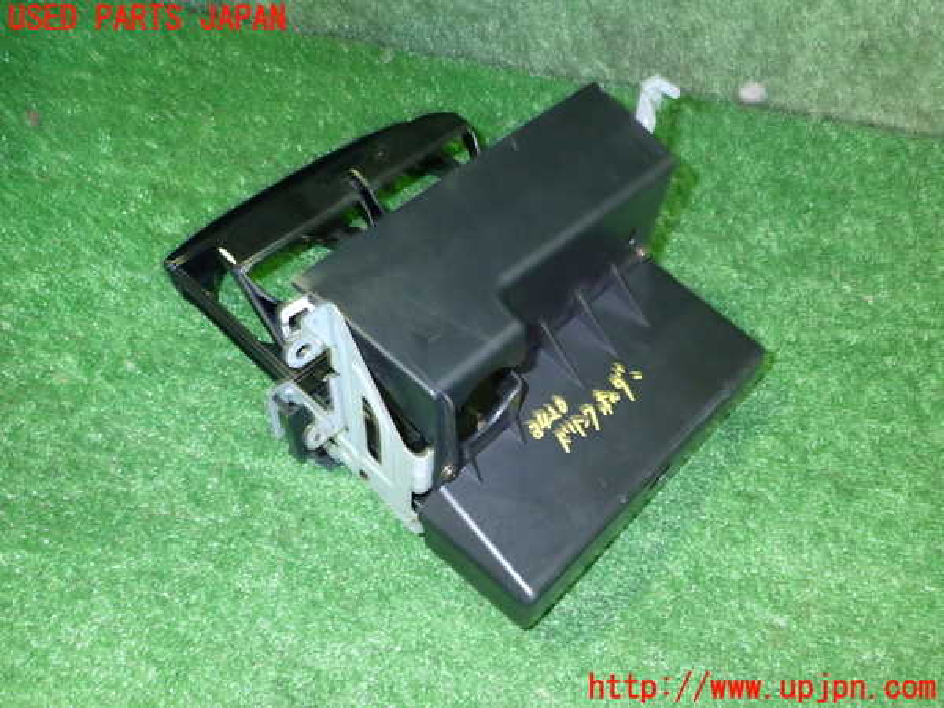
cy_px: 354
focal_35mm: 30
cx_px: 472
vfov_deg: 46.8
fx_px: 818
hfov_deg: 60.0
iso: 800
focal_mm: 5.4
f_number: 6.3
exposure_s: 1/4
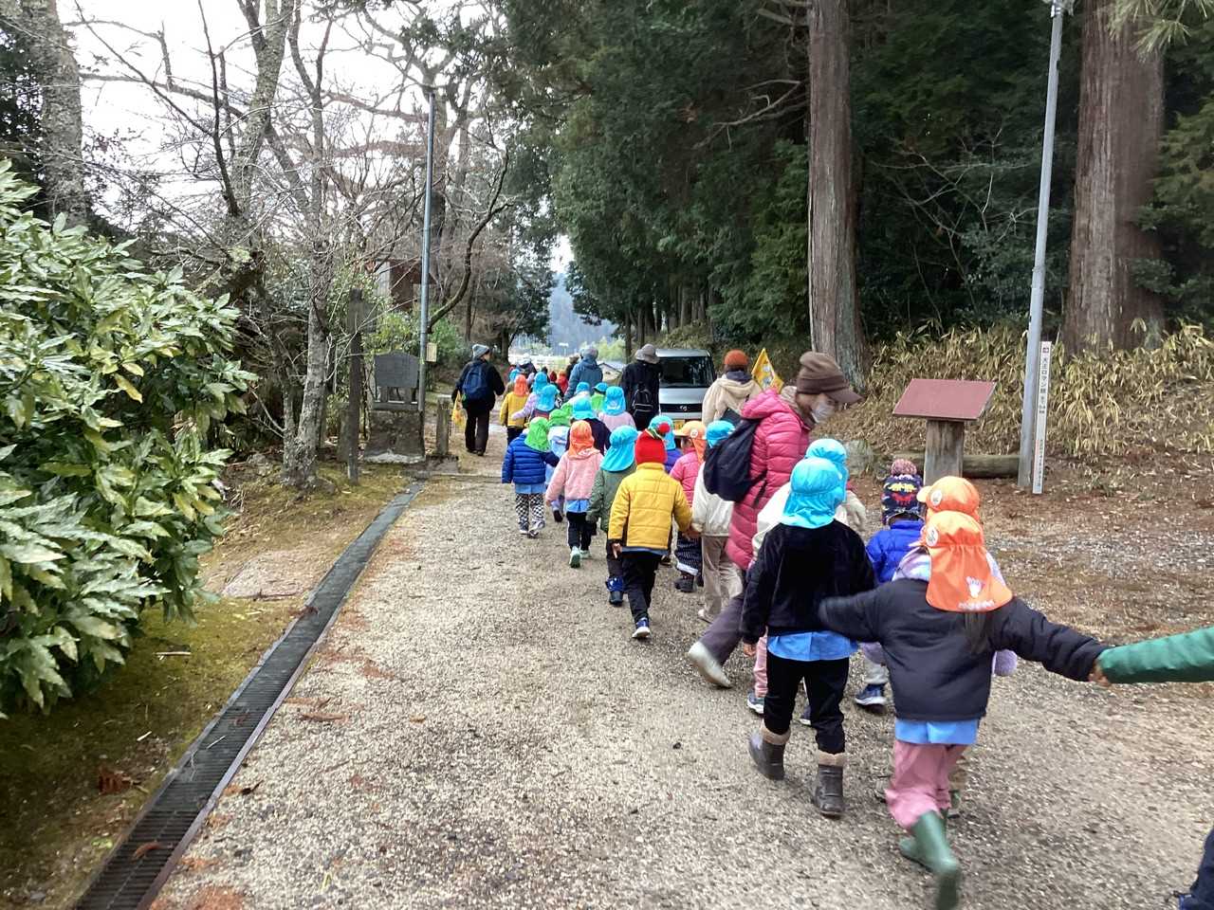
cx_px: 607
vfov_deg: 45.4
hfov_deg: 58.4
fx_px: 1087
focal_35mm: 31
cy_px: 455
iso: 80
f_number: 2.4
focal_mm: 3.3
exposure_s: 1/60
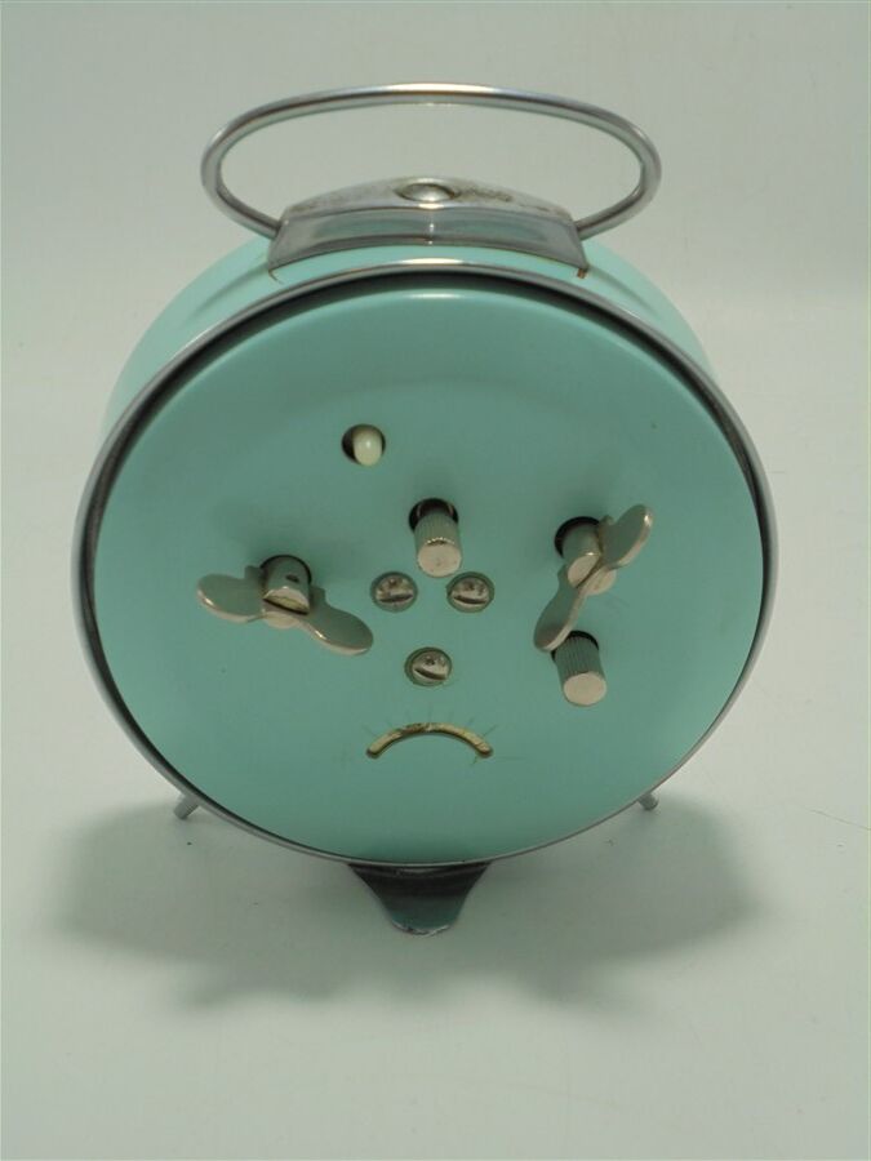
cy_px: 580
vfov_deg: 34.3
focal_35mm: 56
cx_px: 436
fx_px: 1879
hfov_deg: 26.1
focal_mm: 10.1
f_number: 5.2
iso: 100
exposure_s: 1/60
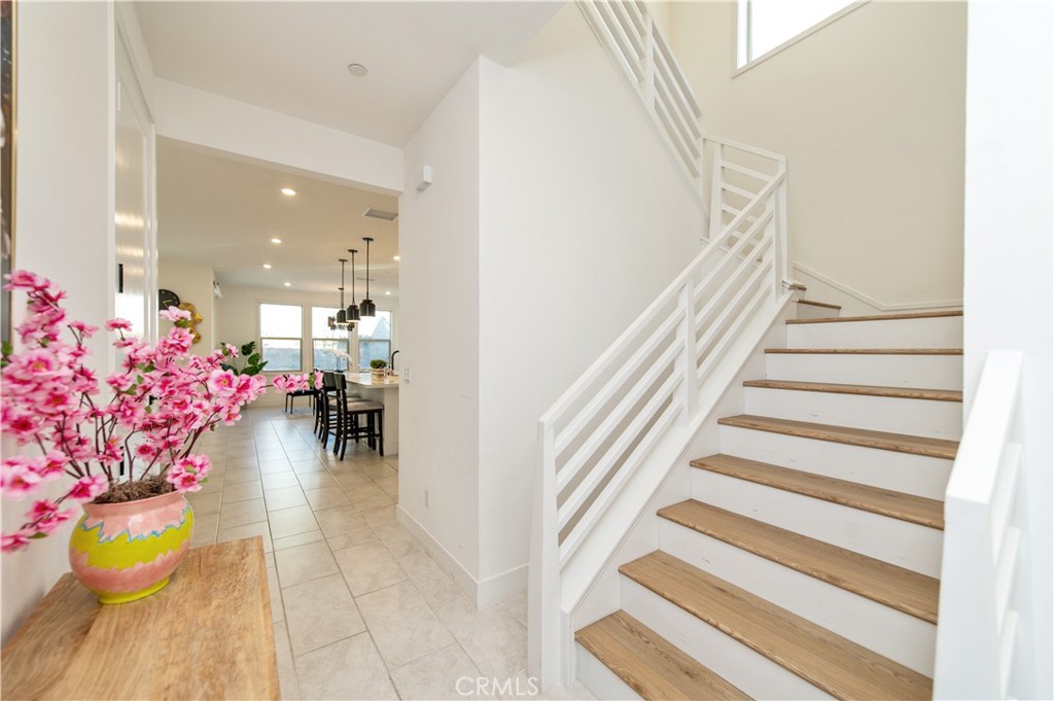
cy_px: 350
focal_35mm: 14
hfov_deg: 104.3
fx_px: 410
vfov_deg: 81.1
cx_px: 527
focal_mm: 14
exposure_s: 1/60
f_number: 4
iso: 280
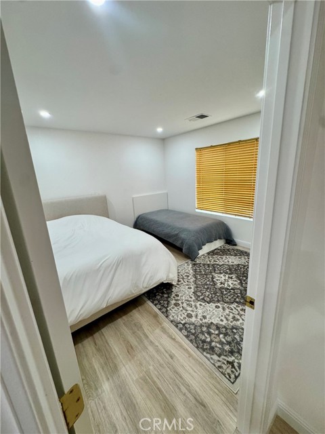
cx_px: 162
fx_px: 175
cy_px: 217
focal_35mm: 14
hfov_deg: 85.7
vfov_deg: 102.1
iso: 250
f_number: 2.2
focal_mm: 2.22
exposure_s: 1/120
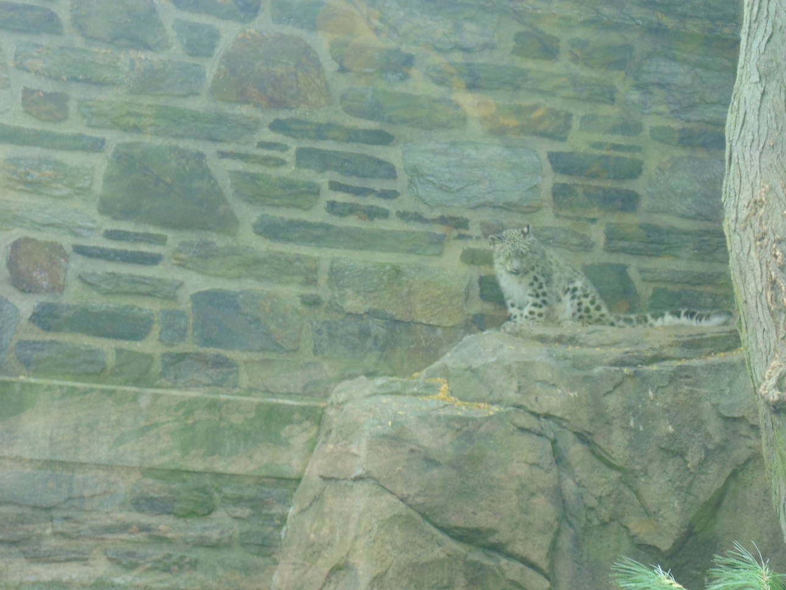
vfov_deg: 7.8
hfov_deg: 10.4
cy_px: 283
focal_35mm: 191
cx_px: 457
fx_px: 4338
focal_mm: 27.8
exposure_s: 1/30
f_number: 5.2
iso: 80
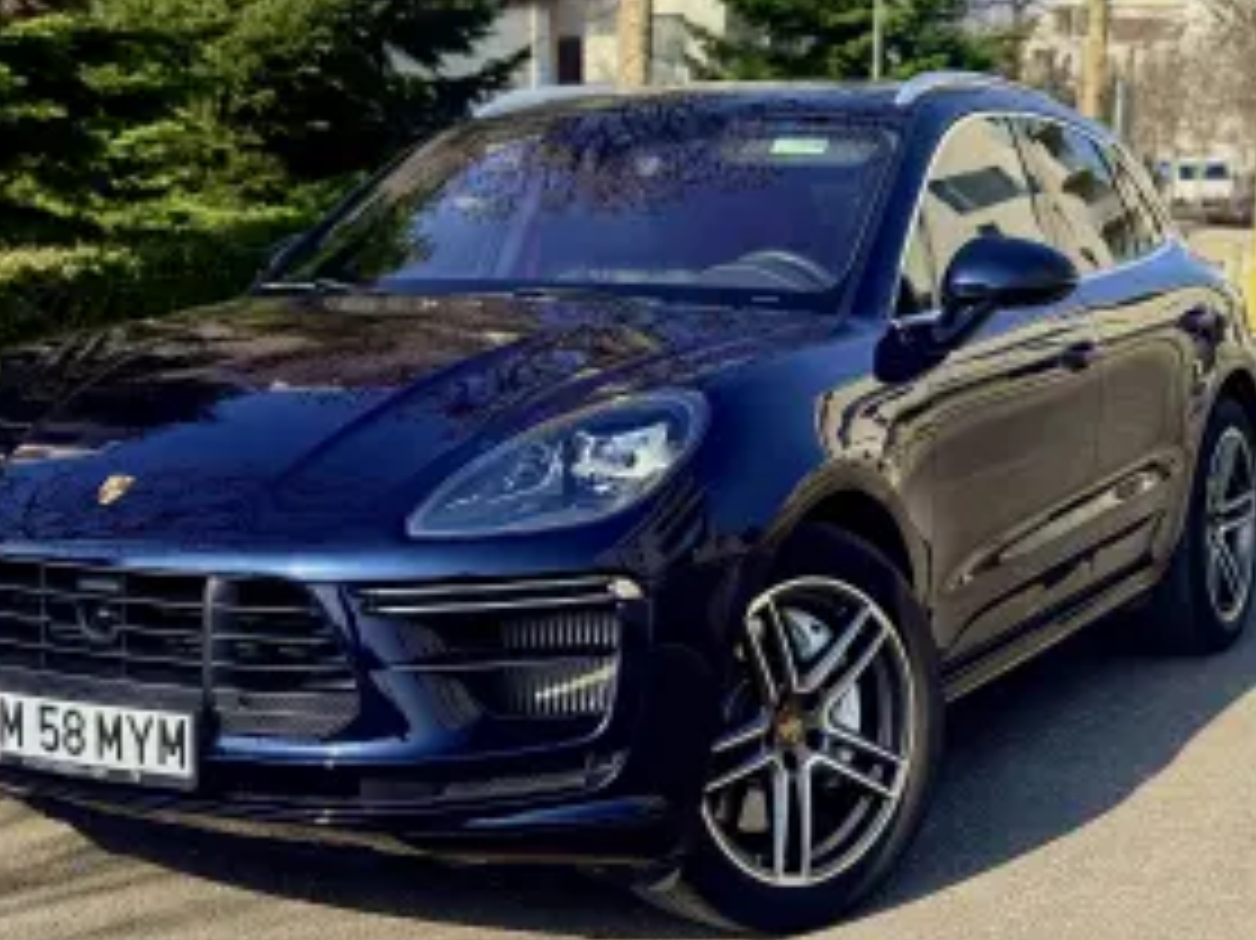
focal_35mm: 62
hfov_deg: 31.2
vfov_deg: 23.6
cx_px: 558
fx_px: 2249
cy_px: 472
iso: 80
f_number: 1.78
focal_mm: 6.76
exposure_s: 1/1429
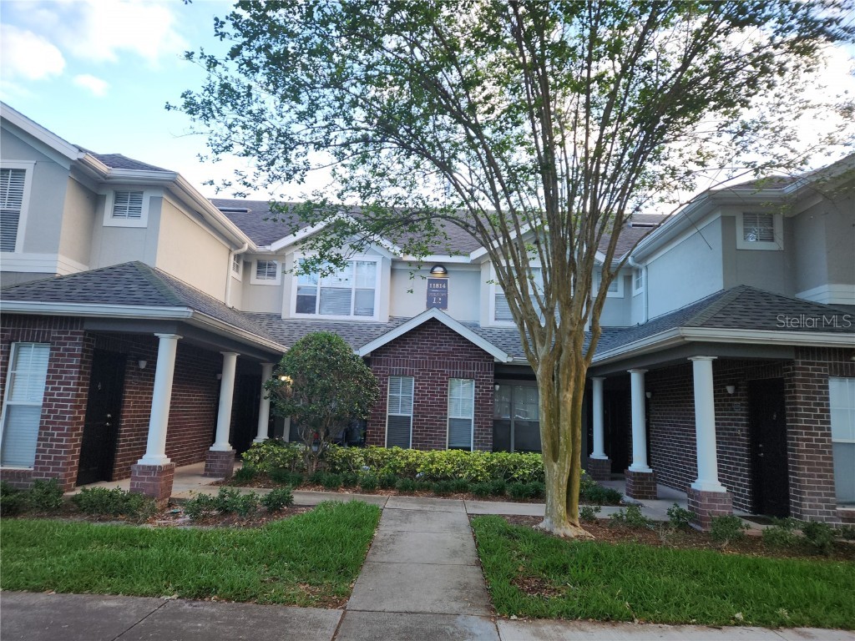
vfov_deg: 58.9
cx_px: 428
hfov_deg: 73.9
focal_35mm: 23
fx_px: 568
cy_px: 320
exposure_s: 1/120
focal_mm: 5.4
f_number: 1.8
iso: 25
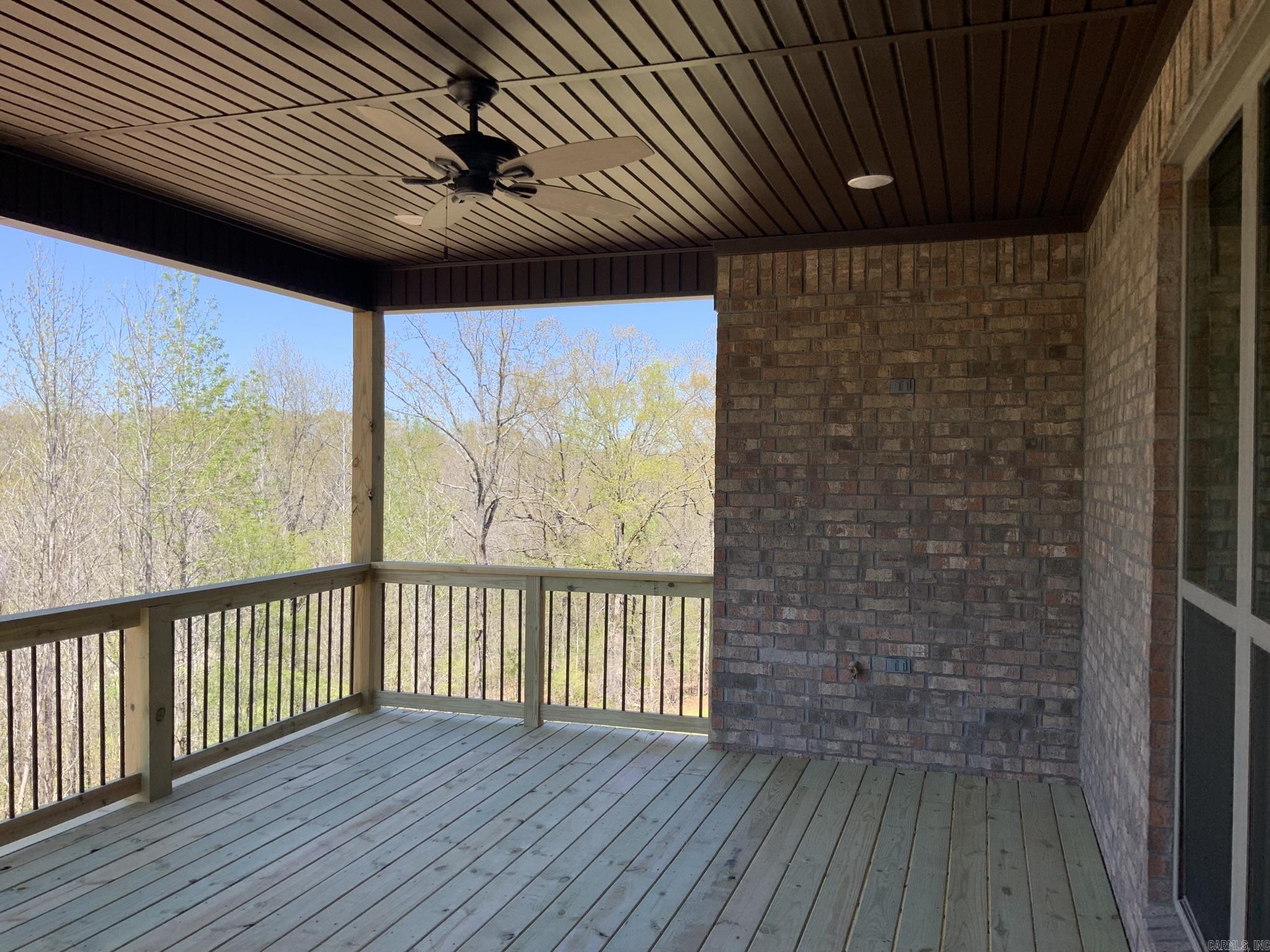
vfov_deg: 48.2
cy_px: 476
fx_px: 1064
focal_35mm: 29
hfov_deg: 61.7
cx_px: 635
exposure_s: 1/556
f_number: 1.8
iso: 16
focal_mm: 3
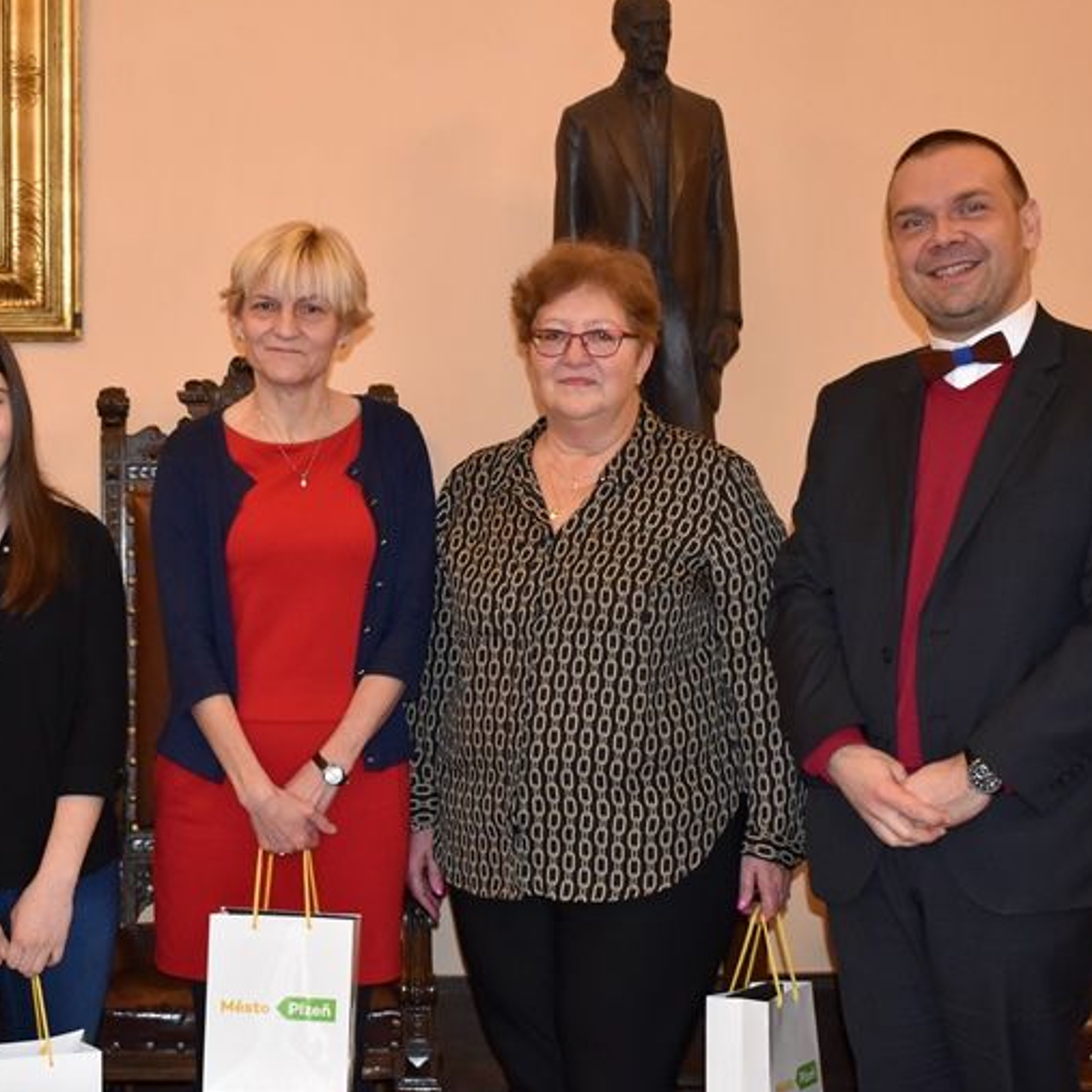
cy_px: 589
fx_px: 2391
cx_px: 295
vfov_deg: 25.7
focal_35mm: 67
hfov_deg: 25.5
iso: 1400
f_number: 4
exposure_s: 1/60
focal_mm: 26
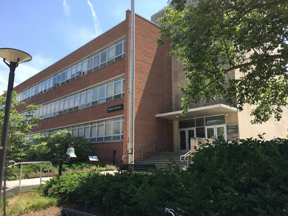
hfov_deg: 61.7
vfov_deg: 48.2
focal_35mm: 29
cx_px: 144
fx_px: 241
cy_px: 108
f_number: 2.2
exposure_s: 1/630
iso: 25
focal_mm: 4.15
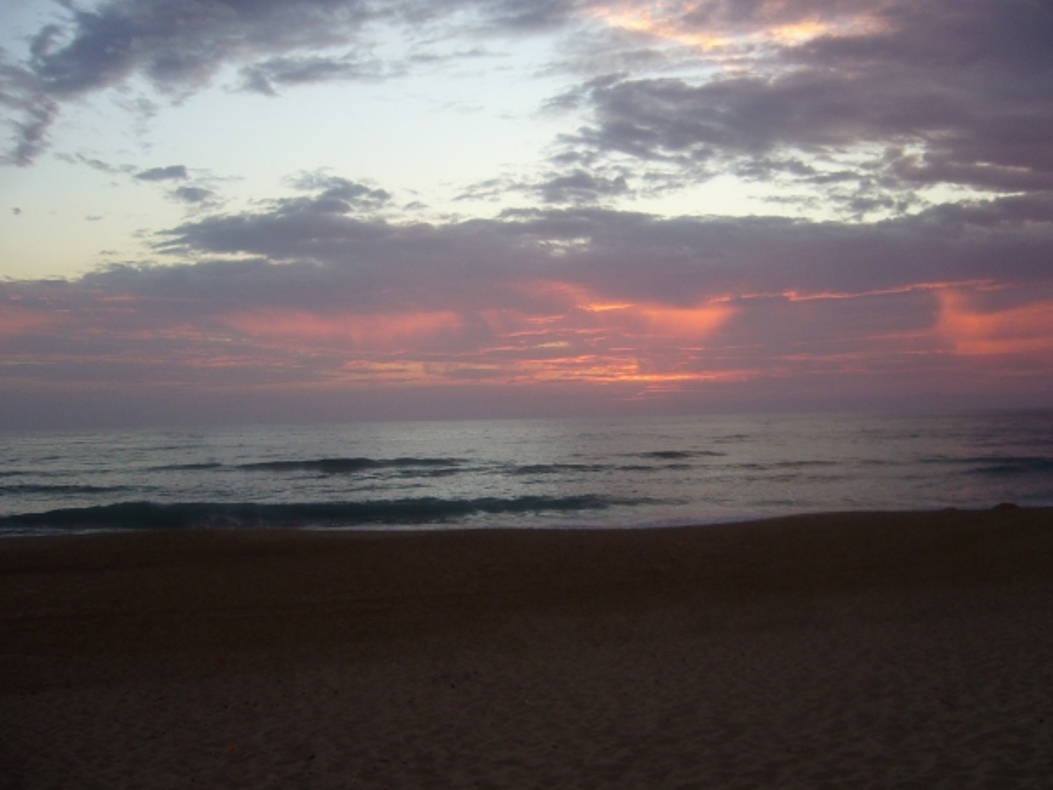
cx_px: 547
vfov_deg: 38.7
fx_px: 1126
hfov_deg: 50.1
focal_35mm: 37
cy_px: 405
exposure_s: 1/50
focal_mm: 5.8
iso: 80
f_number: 2.8
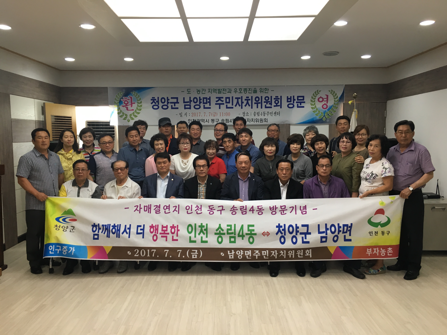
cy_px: 168
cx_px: 224
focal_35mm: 29
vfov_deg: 48.2
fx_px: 374
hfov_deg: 61.7
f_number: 2.2
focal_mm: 4.15
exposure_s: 1/30
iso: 64
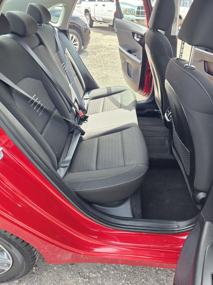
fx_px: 189
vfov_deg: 73.9
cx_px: 106
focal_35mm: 23
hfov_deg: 58.9
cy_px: 142
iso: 40
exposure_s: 1/180
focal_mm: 6.25
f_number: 1.7
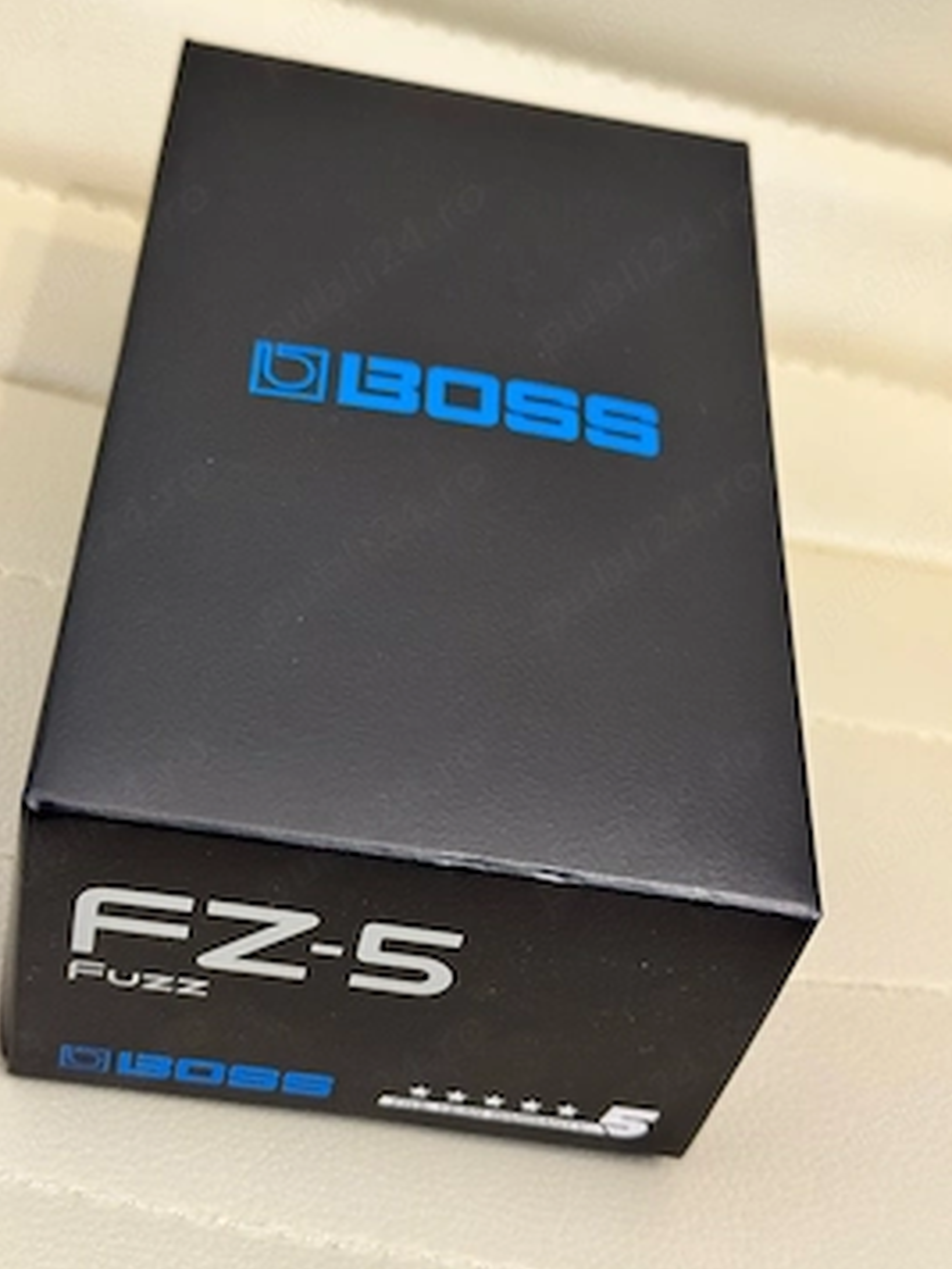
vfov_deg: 35.5
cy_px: 588
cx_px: 442
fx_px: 1980
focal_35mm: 54
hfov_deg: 27.0
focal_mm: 6.76
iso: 320
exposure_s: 1/40
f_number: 1.78
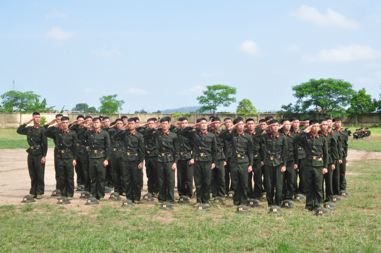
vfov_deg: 23.7
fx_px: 603
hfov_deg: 35.1
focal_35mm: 57
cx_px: 190
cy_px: 126
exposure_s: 1/100
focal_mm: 38
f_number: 18
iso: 800
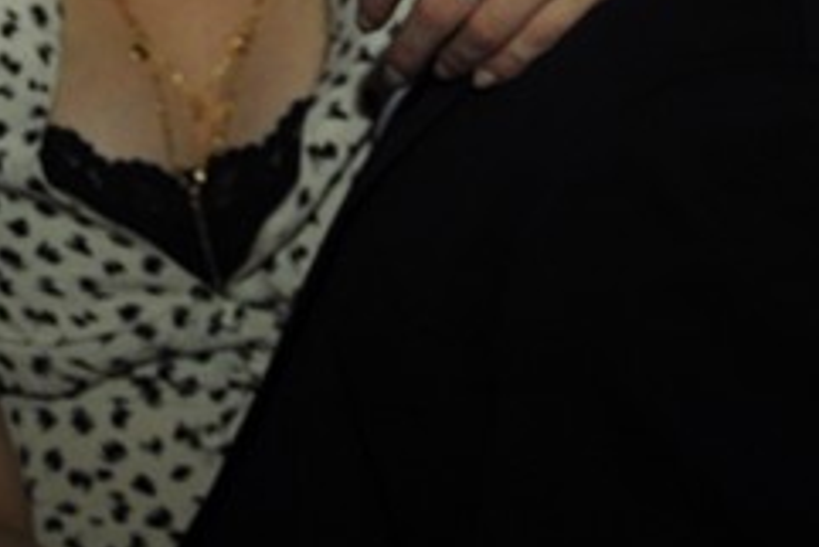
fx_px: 3392
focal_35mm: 149
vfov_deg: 9.0
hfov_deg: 13.6
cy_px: -211
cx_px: 88
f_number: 4.5
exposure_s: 1/60
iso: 400
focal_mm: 24
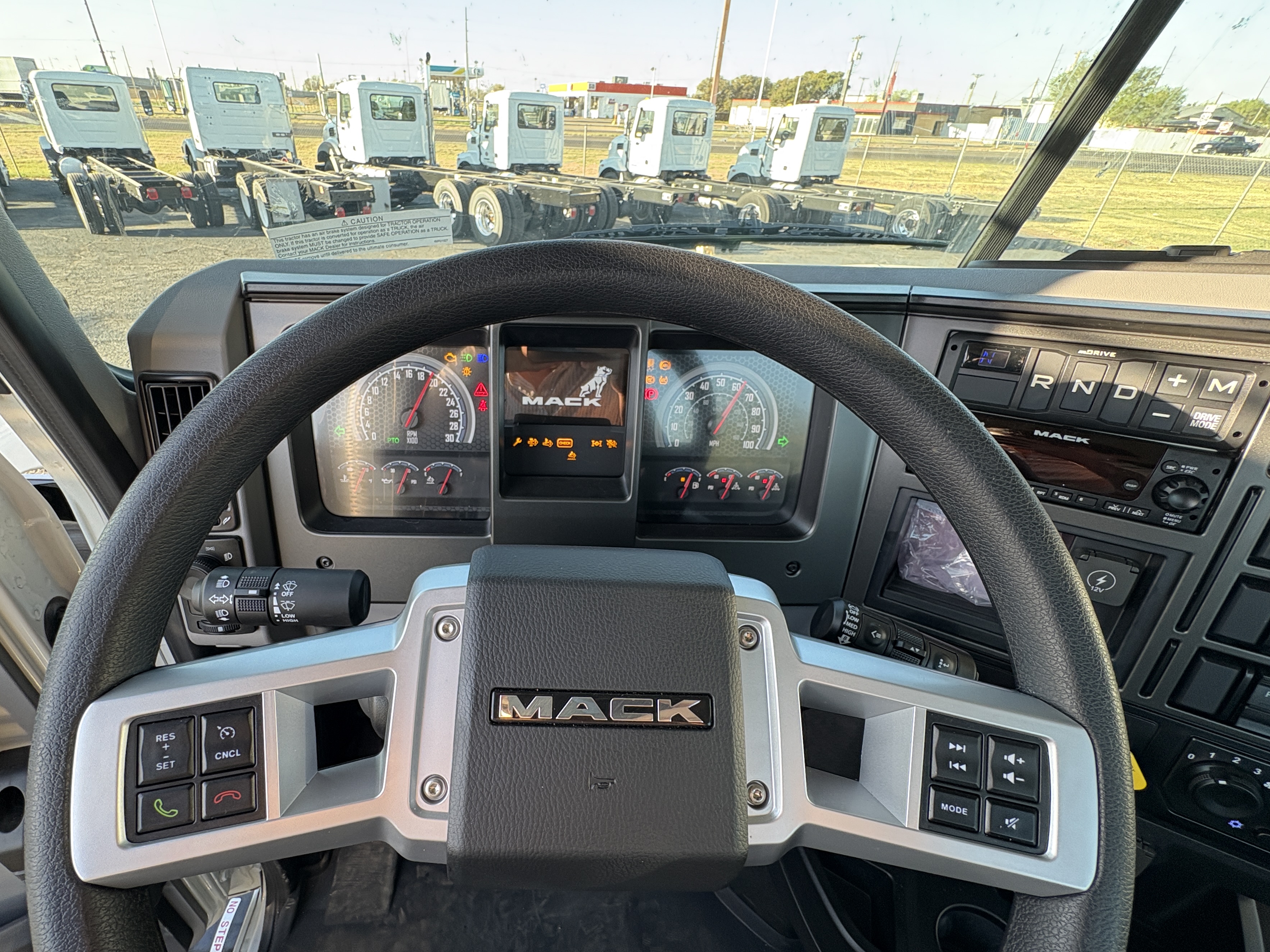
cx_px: 564
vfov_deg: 78.0
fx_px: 587
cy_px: 510
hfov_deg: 94.1
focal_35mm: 16
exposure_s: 1/99
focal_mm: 2.22
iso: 100
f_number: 2.2
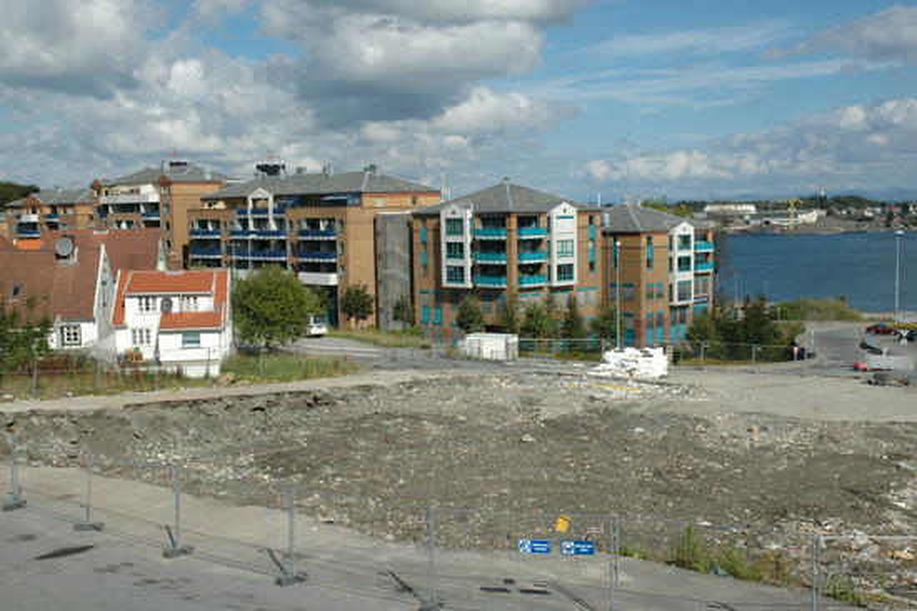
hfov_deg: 48.0
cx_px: 458
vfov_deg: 33.0
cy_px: 306
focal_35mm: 40
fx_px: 1031
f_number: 10
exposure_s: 1/400
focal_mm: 27
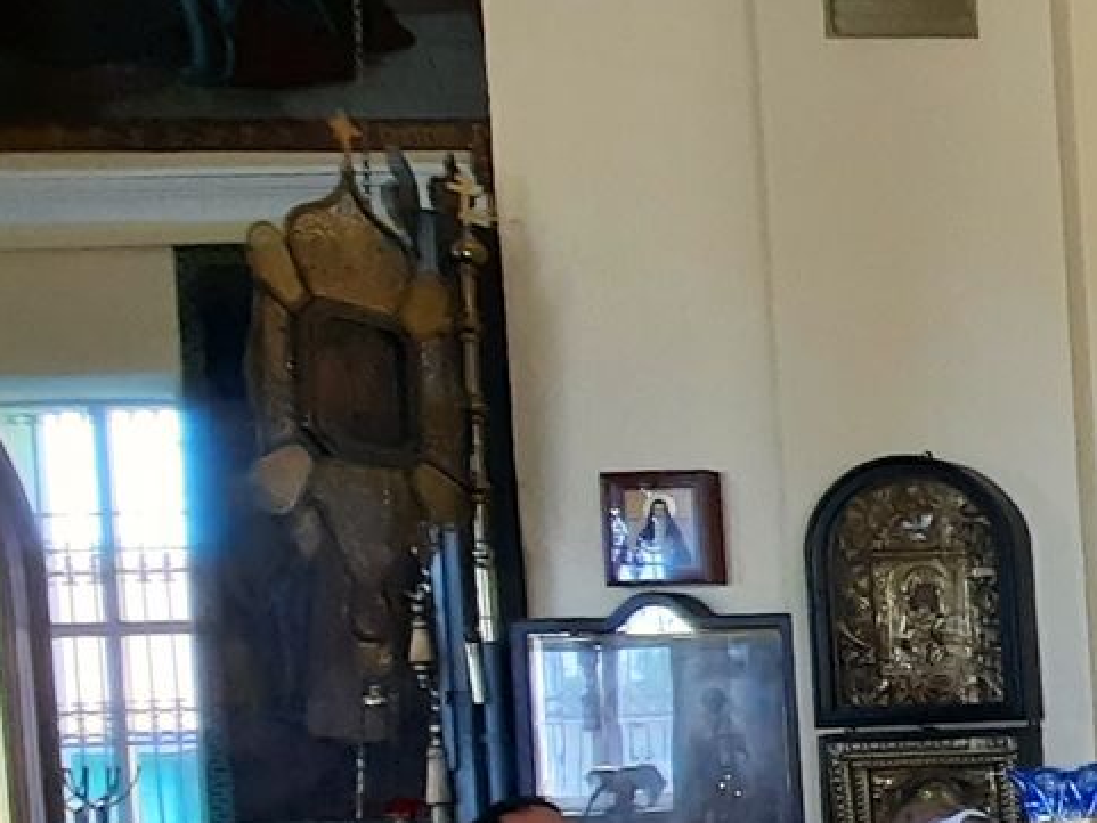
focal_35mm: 54
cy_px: 757
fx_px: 1712
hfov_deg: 20.3
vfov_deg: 26.1
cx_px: 2114
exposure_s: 1/50
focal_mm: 1.74
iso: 200
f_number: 2.2
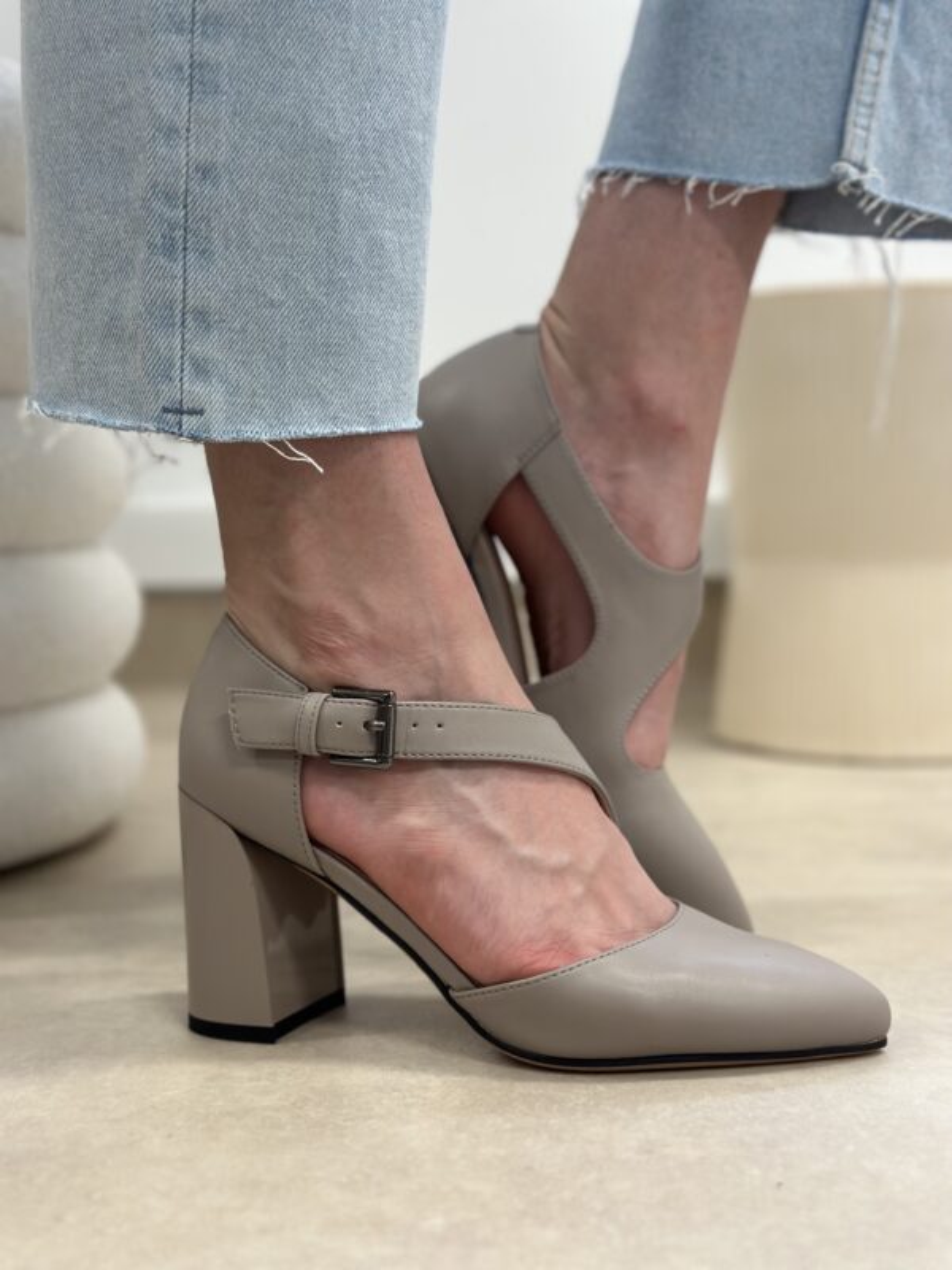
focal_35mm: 48
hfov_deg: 30.3
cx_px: 476
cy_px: 635
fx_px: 1760
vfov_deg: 39.7
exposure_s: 1/100
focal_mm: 6.86
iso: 200
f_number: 1.78
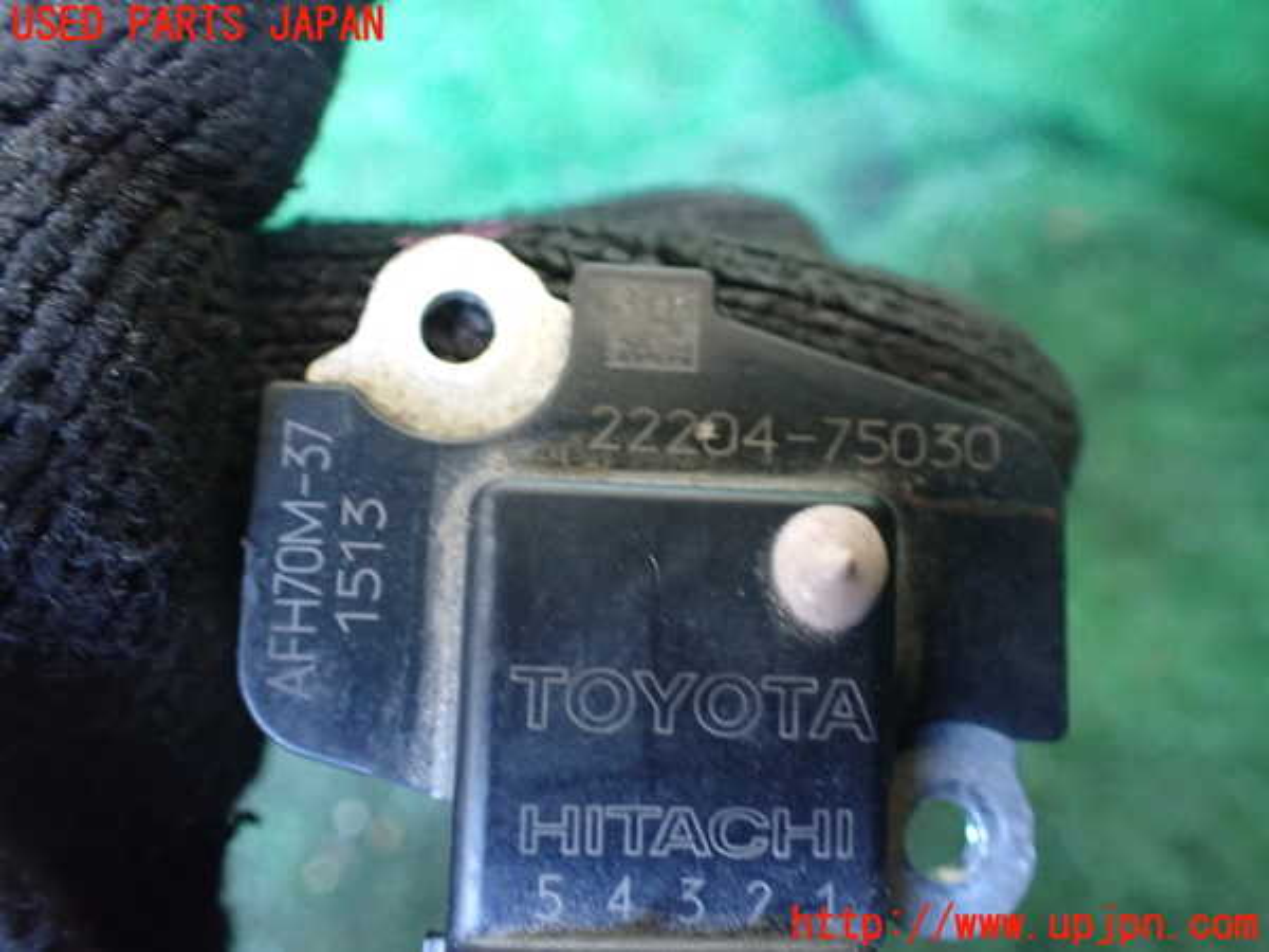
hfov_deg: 60.0
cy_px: 476
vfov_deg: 46.8
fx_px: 1100
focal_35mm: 30
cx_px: 634
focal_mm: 5.4
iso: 1250
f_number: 2.3
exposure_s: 1/30
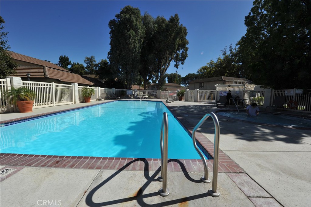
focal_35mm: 14
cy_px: 104
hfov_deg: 104.3
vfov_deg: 81.1
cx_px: 156
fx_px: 121
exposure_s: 1/800
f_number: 14
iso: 500
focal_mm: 14
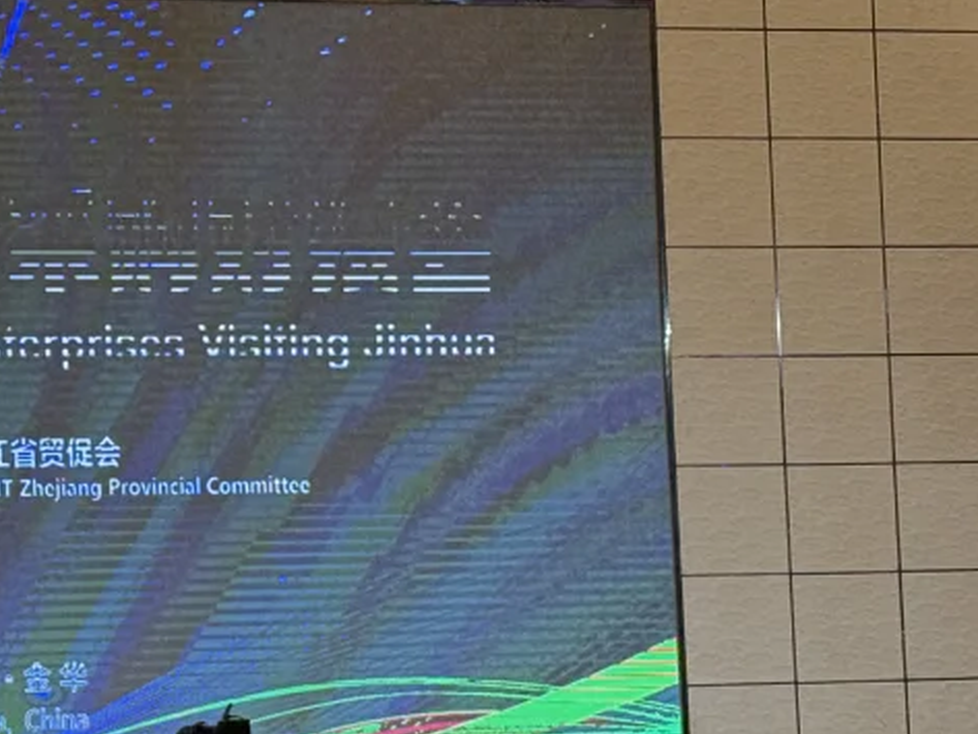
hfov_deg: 13.2
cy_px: 651
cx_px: -172
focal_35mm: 146
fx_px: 4126
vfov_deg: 10.1
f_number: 1.78
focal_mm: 6.76
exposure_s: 1/240
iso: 100
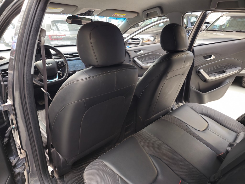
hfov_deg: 73.9
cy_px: 92
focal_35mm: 23
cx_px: 122
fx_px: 163
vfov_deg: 58.9
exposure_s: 1/60
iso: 64
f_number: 1.7
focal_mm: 6.3
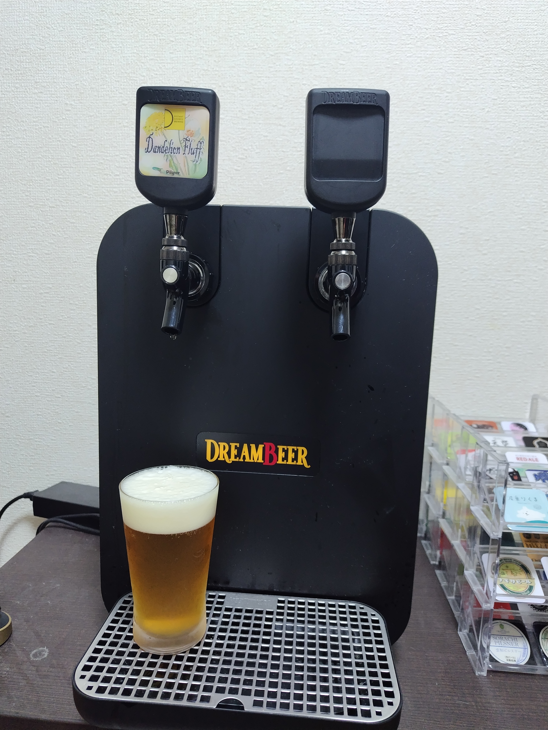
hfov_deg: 58.9
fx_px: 485
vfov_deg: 73.9
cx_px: 274
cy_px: 365
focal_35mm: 23
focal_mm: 5.5
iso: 225
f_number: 1.9
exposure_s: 1/50
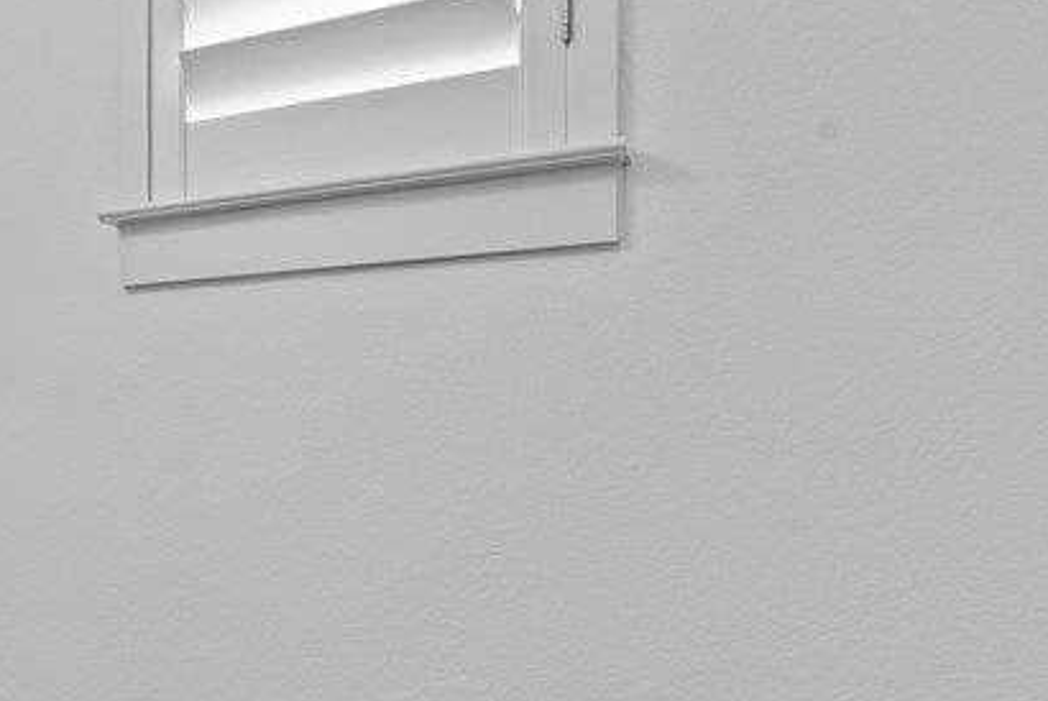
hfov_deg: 41.4
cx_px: -56
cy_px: 452
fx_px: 1136
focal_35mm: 39
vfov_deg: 34.0
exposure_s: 1/2
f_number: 9
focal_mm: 16
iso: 250
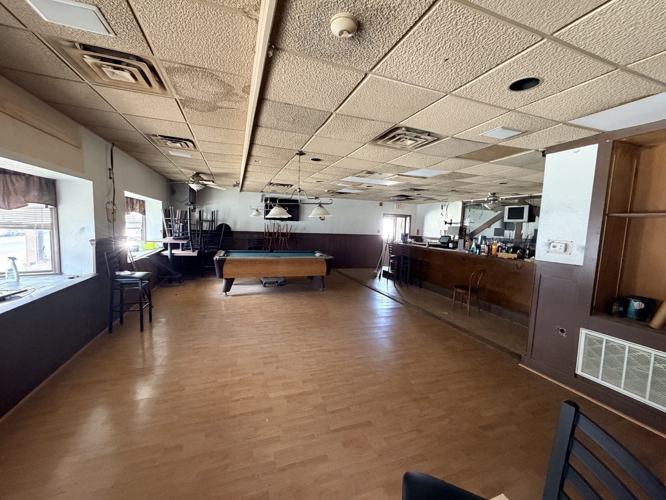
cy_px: 250
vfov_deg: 85.7
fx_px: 269
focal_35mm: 14
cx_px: 333
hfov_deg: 102.1
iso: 500
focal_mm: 2.22
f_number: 2.2
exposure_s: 1/60
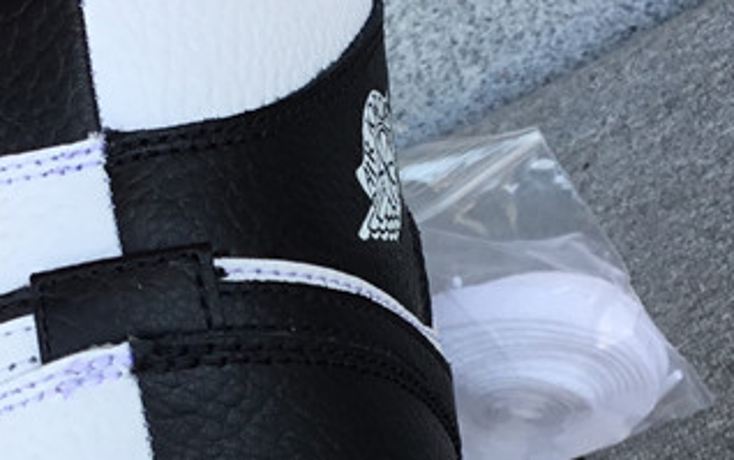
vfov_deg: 14.0
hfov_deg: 22.2
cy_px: 332
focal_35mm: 93
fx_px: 1861
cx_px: 265
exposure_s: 1/164
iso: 25
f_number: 2.4
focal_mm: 3.3
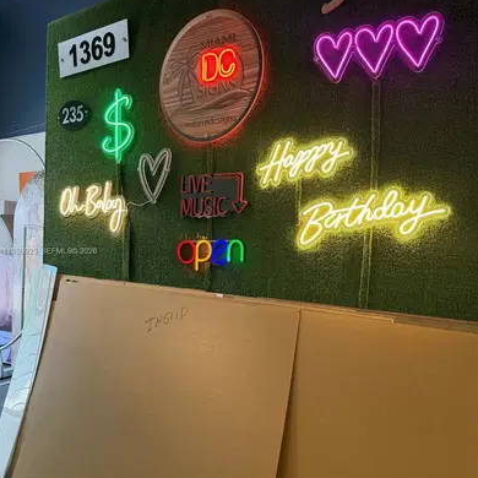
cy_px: 252
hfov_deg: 55.6
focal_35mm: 29
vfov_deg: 55.6
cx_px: 241
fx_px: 453
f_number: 1.78
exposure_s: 1/120
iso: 320
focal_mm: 6.76
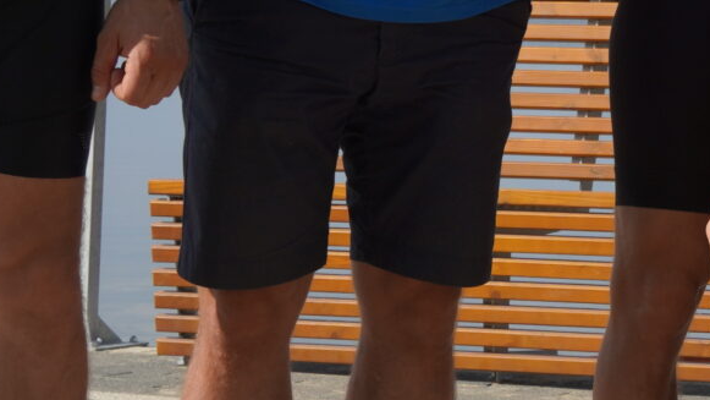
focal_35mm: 180
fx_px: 3389
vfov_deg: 6.7
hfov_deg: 11.7
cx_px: 902
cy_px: -62
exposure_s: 1/800
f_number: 5
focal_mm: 26
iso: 100
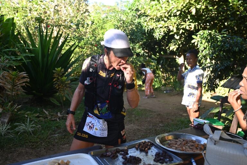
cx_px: 124
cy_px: 82
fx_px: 209
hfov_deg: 61.1
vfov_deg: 42.9
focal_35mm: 30
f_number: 4
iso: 320
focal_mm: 30.5
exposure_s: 1/250
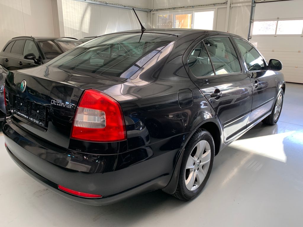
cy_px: 114
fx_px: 228
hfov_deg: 67.3
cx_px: 152
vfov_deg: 53.1
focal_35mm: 26
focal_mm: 4.25
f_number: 1.8
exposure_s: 1/60
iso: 100
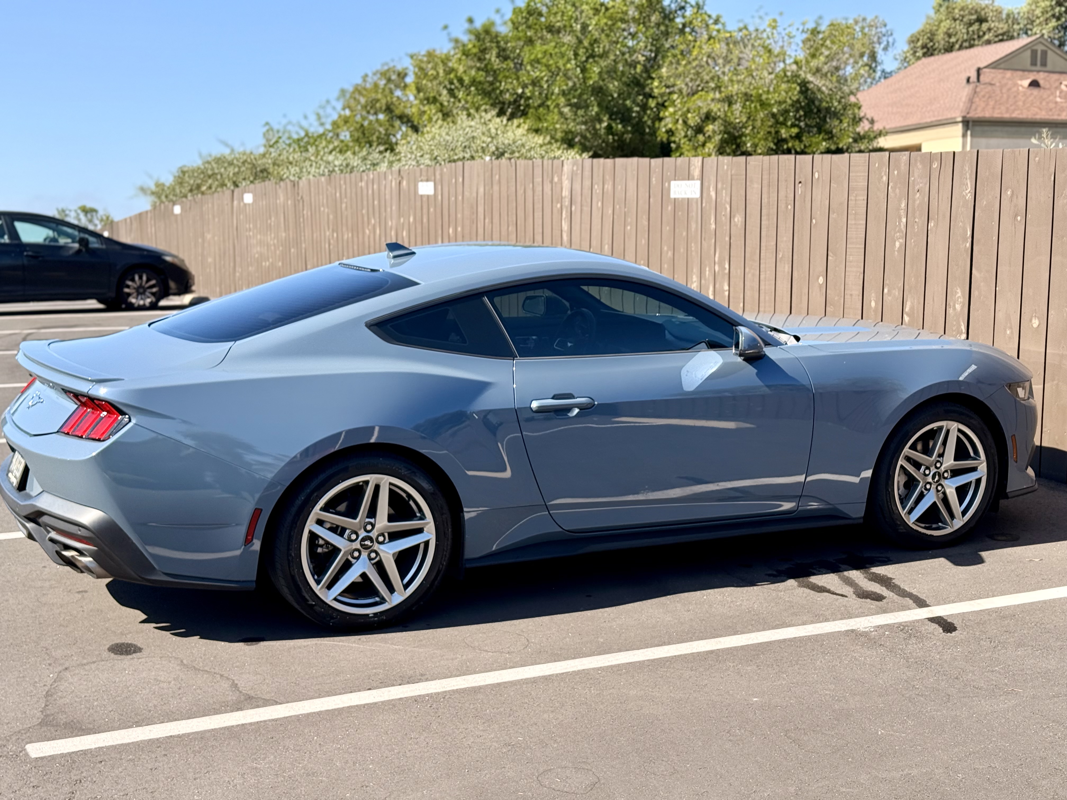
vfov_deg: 30.3
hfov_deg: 39.7
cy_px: 400
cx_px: 534
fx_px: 1480
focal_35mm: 48
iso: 80
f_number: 1.78
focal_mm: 6.76
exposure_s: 1/2208
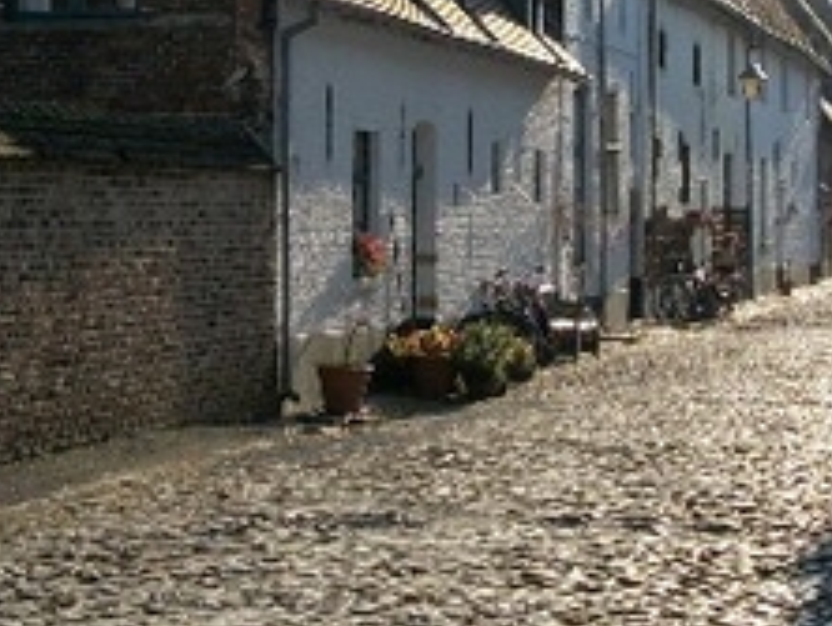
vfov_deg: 13.7
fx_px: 2599
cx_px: 409
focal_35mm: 108
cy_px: 180
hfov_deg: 18.2
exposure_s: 1/800
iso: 80
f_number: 3.2
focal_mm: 7.1
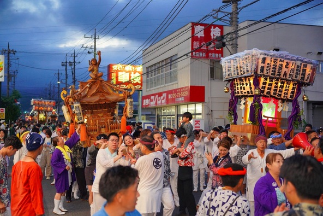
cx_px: 162
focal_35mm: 46
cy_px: 108
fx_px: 414
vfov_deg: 29.2
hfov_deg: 42.6
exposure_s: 1/125
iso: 3200
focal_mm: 46.1
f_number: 3.2
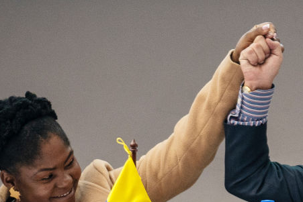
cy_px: 165
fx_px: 5733
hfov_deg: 3.0
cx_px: 236
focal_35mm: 681
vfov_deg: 2.0
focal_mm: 200
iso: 800
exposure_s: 1/400
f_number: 2.8
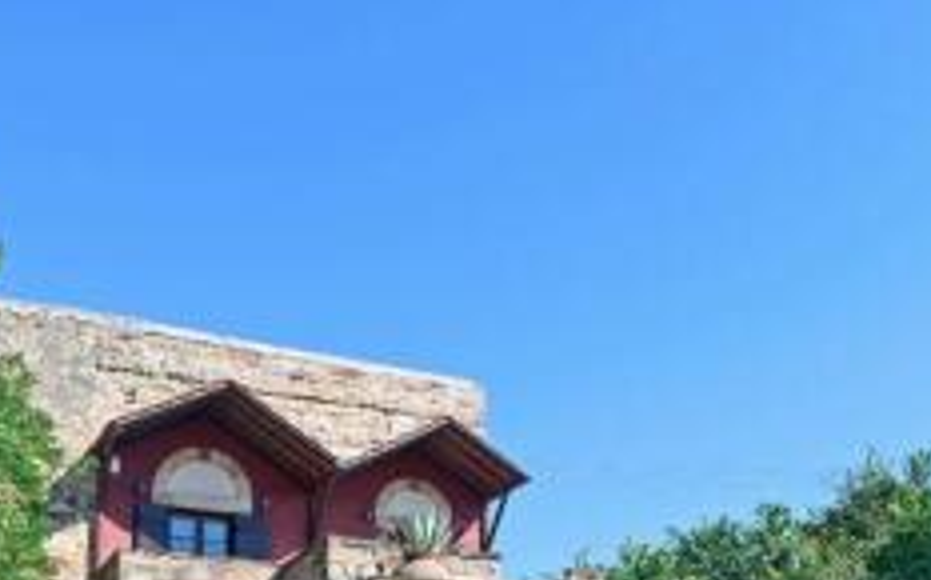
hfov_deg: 40.1
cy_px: 626
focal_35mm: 50
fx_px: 1267
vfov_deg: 24.2
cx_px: 583
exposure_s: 1/40
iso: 100
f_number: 18
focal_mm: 24
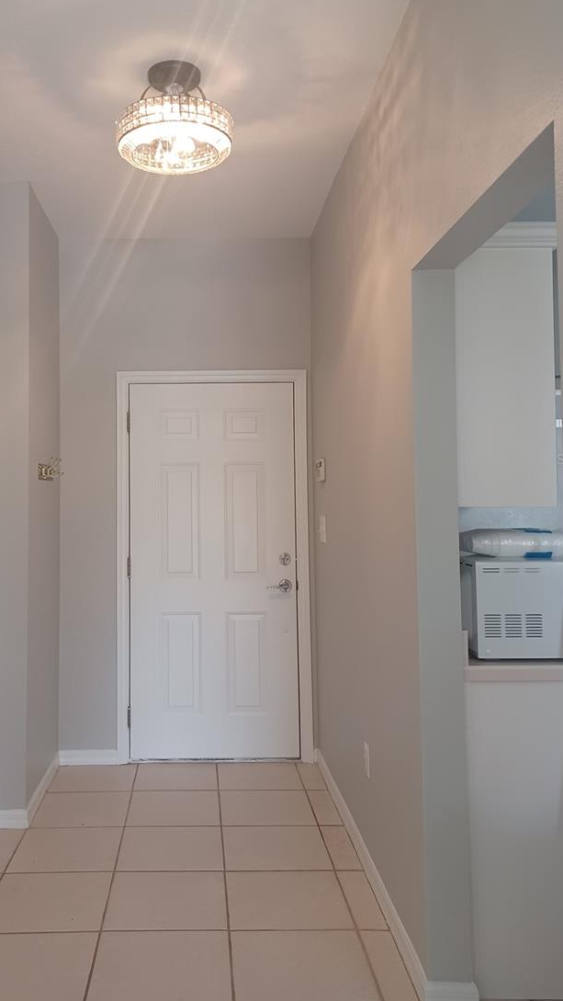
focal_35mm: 30
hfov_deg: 38.7
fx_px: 796
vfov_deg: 64.2
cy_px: 459
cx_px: 208
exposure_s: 1/40
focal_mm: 4.6
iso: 320
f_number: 1.8
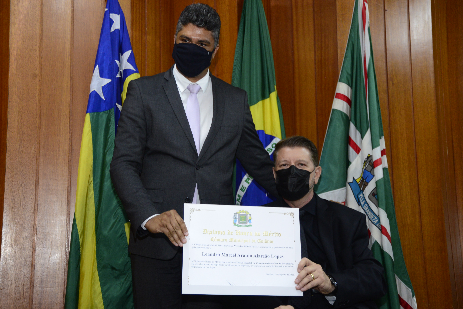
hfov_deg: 38.2
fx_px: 669
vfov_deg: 26.0
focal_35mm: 52
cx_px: 232
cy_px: 154
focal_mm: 52
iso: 2500
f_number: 5
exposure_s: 1/60
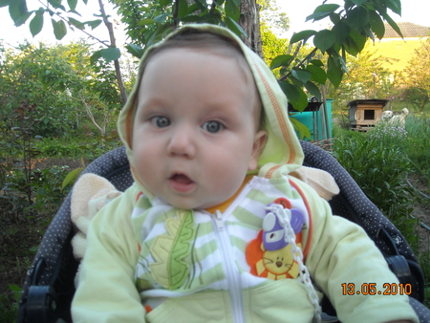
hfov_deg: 52.6
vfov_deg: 40.7
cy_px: 162
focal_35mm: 35
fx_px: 435
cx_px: 215
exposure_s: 1/60
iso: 70
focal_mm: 5.7
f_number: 2.8
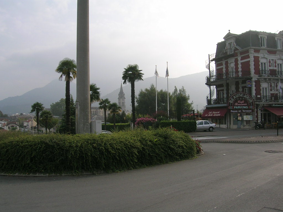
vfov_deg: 40.7
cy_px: 106
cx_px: 142
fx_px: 286
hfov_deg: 52.6
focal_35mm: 35
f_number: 4.8
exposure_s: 1/433
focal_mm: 5.4
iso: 50
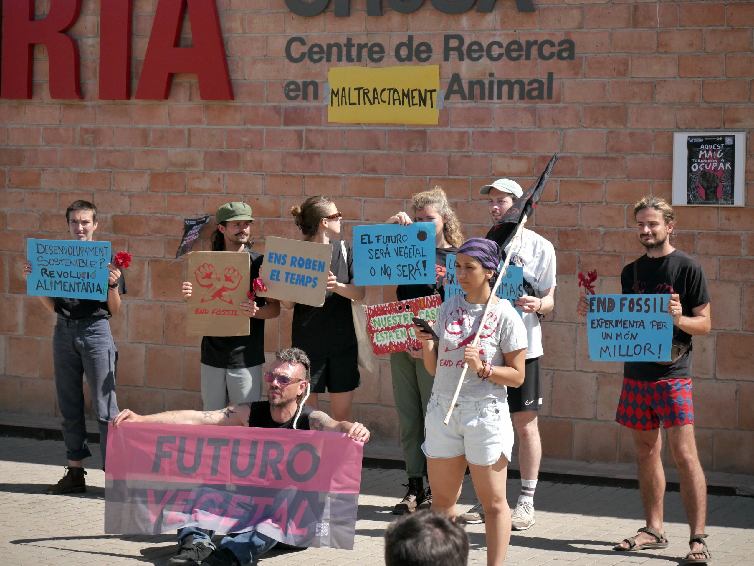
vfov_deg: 16.4
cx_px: 377
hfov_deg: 21.8
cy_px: 283
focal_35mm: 90
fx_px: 1961
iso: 640
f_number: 4
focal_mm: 45
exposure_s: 1/4000
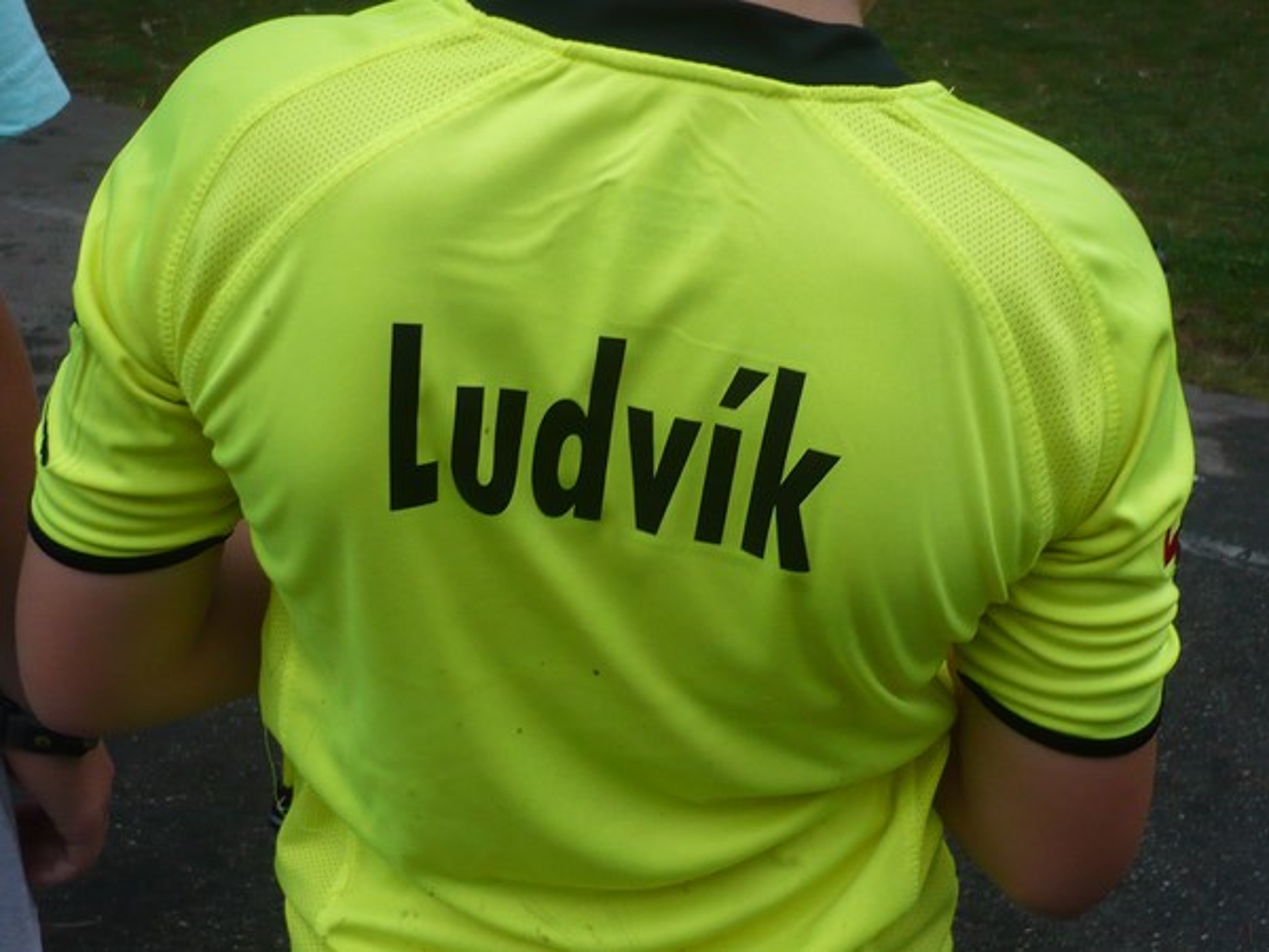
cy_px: 476
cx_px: 634
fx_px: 1796
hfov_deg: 38.9
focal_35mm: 49
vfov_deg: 29.7
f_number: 2.9
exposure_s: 1/125
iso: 125
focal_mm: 6
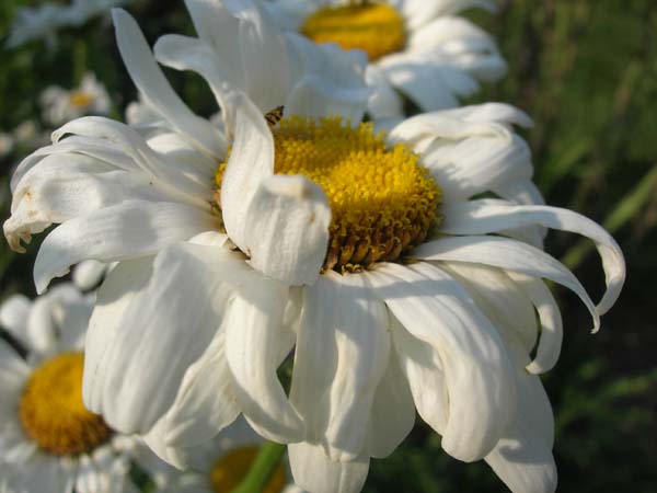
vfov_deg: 37.7
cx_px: 328
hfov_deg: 49.0
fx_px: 721
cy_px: 246
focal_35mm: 38
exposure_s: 1/779
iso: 64
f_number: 4.8
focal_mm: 7.8
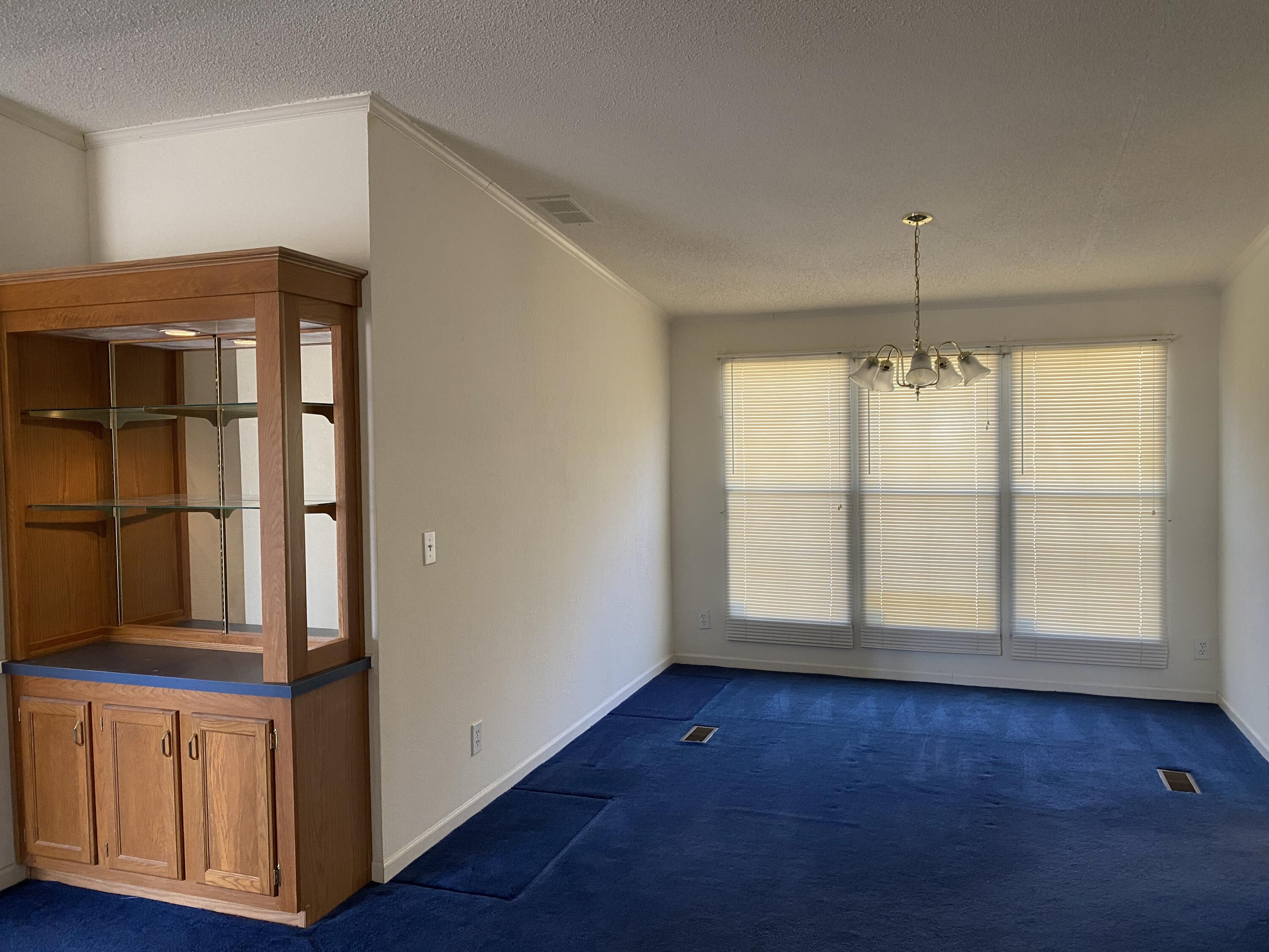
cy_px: 476
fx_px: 953
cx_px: 634
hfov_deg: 67.3
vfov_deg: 53.1
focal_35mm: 26
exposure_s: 1/60
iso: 125
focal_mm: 4.25
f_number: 1.8
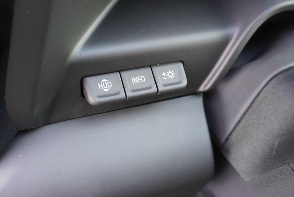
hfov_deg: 53.1
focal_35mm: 36
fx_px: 294
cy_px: 98
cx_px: 147
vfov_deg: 36.9
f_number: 4.5
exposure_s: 1/60
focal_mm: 24
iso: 800
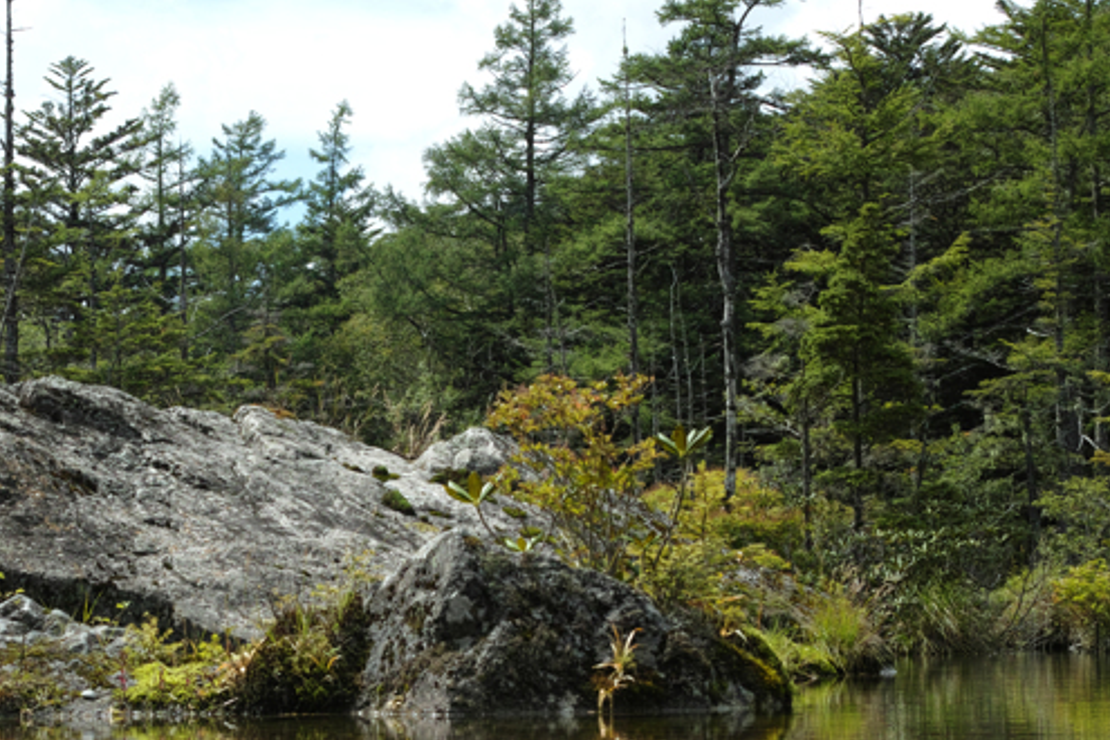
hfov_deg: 21.6
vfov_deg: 14.7
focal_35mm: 93
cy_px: 480
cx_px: 197
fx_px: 2867
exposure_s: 1/250
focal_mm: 30
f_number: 6.3
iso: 100
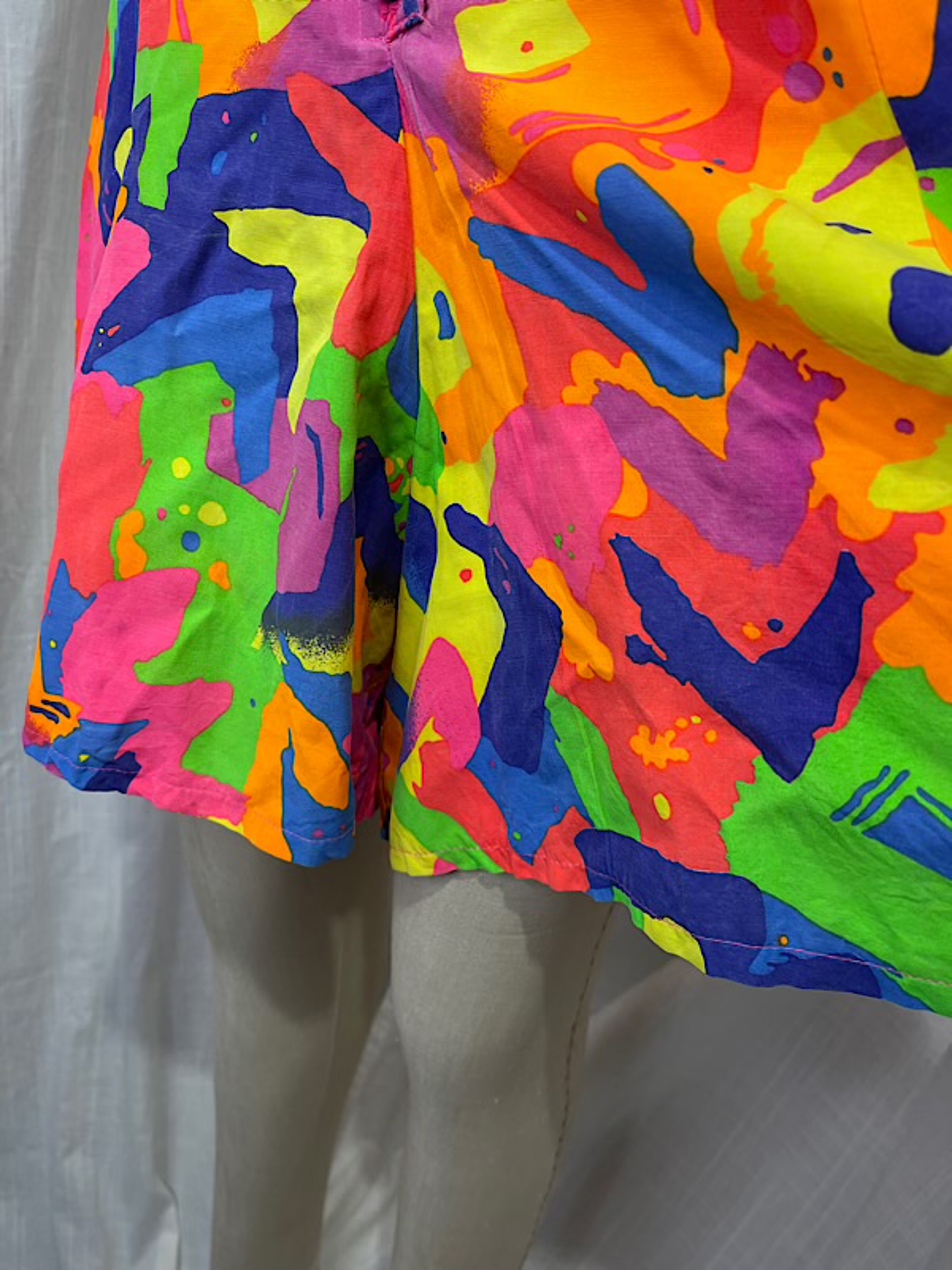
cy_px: 635
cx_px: 476
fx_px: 917
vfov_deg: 69.4
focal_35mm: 25
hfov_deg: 54.9
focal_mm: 5.1
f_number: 1.6
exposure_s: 1/124
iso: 32
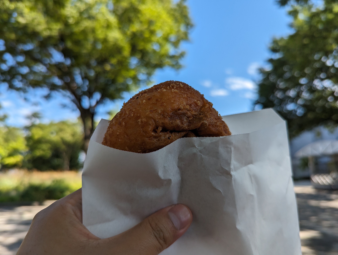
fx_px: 235
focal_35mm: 24
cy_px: 128
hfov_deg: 71.5
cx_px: 169
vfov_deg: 56.9
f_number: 1.85
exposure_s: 1/1348
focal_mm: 6.81
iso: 48
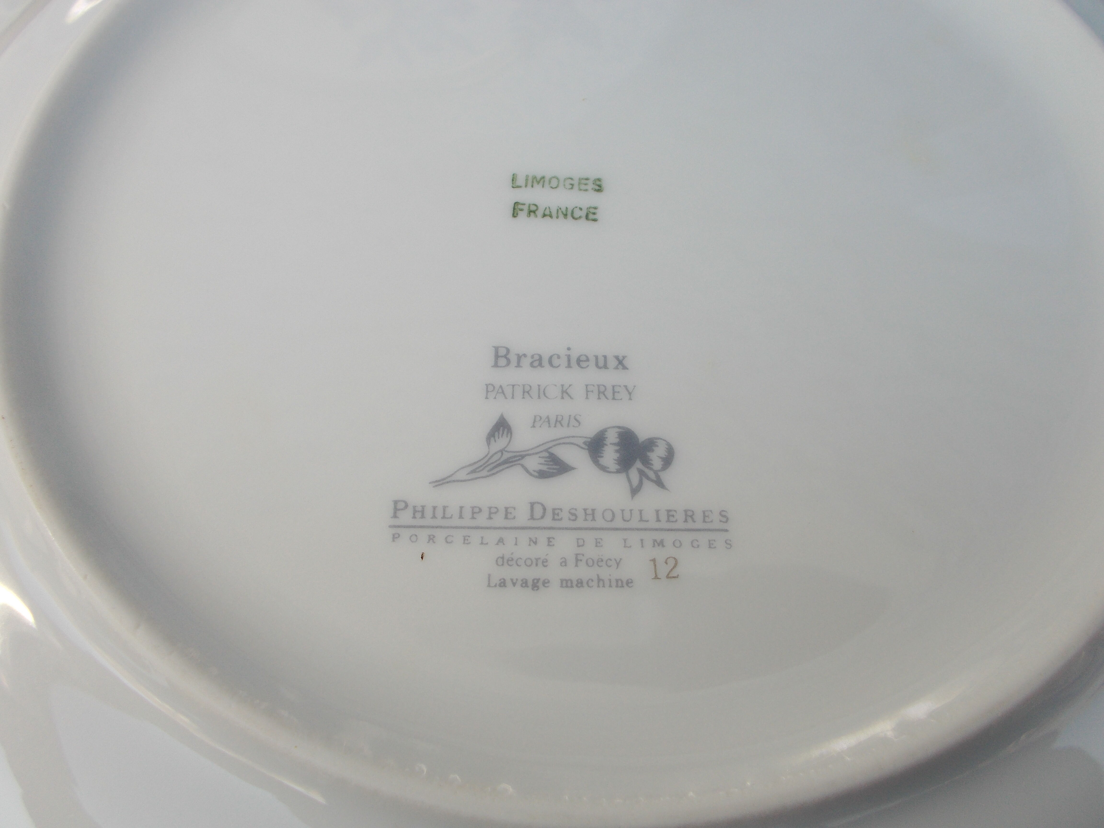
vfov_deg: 46.8
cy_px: 414
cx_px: 552
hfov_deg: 60.0
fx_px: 957
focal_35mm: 30
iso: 80
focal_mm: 5.3
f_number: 3.4
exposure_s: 1/100
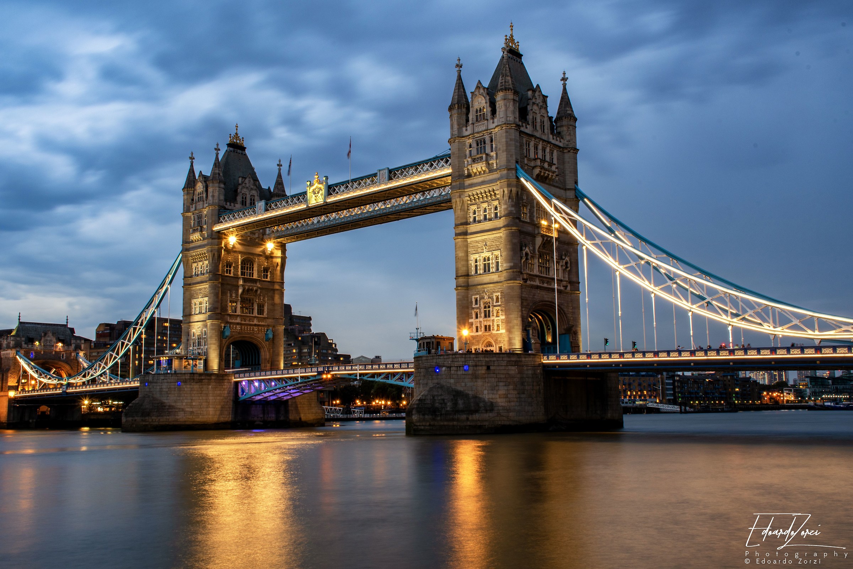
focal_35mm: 36
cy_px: 284
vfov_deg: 36.9
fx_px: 853
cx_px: 426
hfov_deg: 53.1
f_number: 22
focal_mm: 24
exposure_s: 10
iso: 100
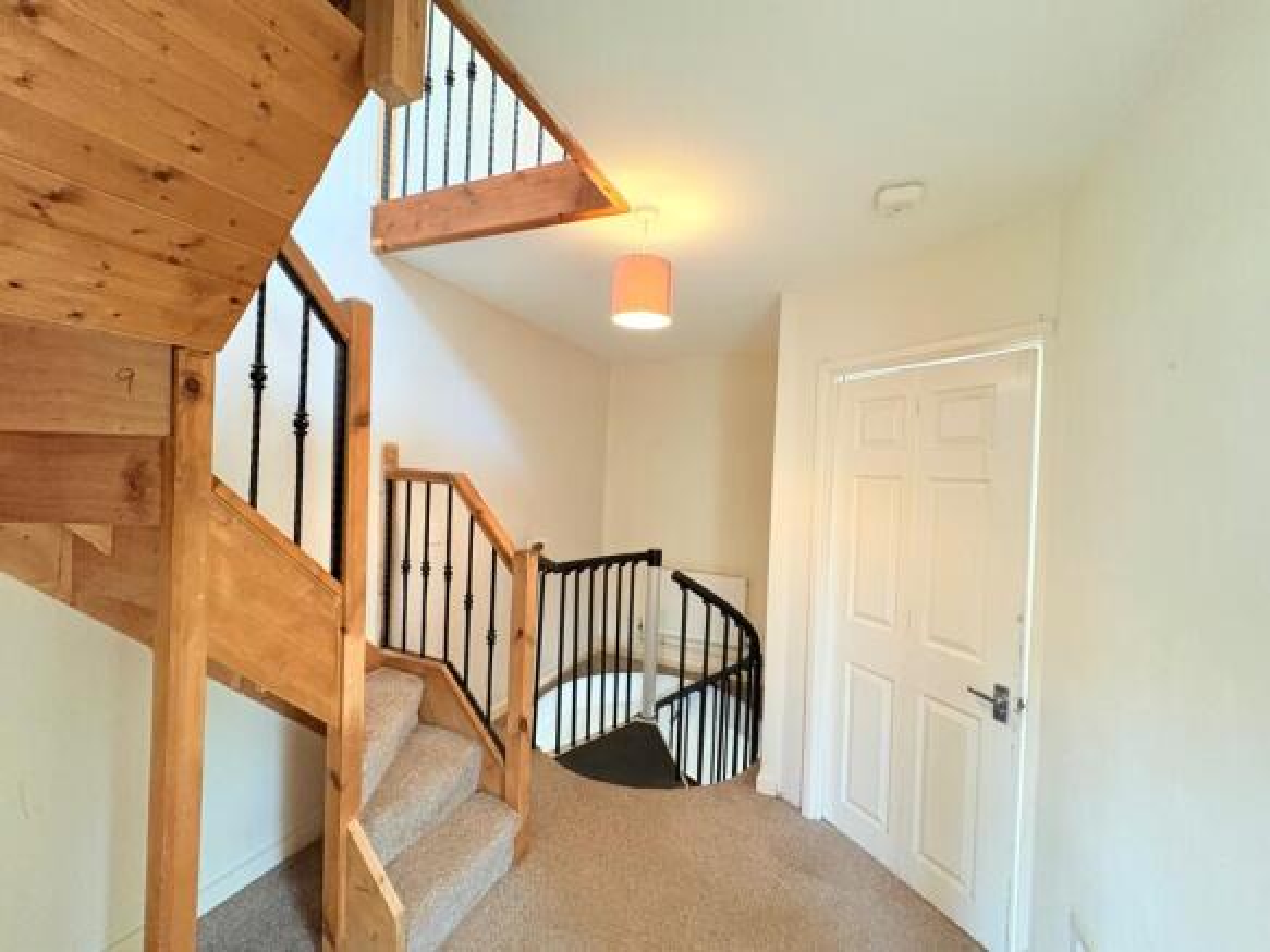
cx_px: 635
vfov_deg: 85.7
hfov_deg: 102.1
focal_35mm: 14
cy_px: 476
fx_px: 514
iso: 400
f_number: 2.2
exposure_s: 1/50
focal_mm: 2.22
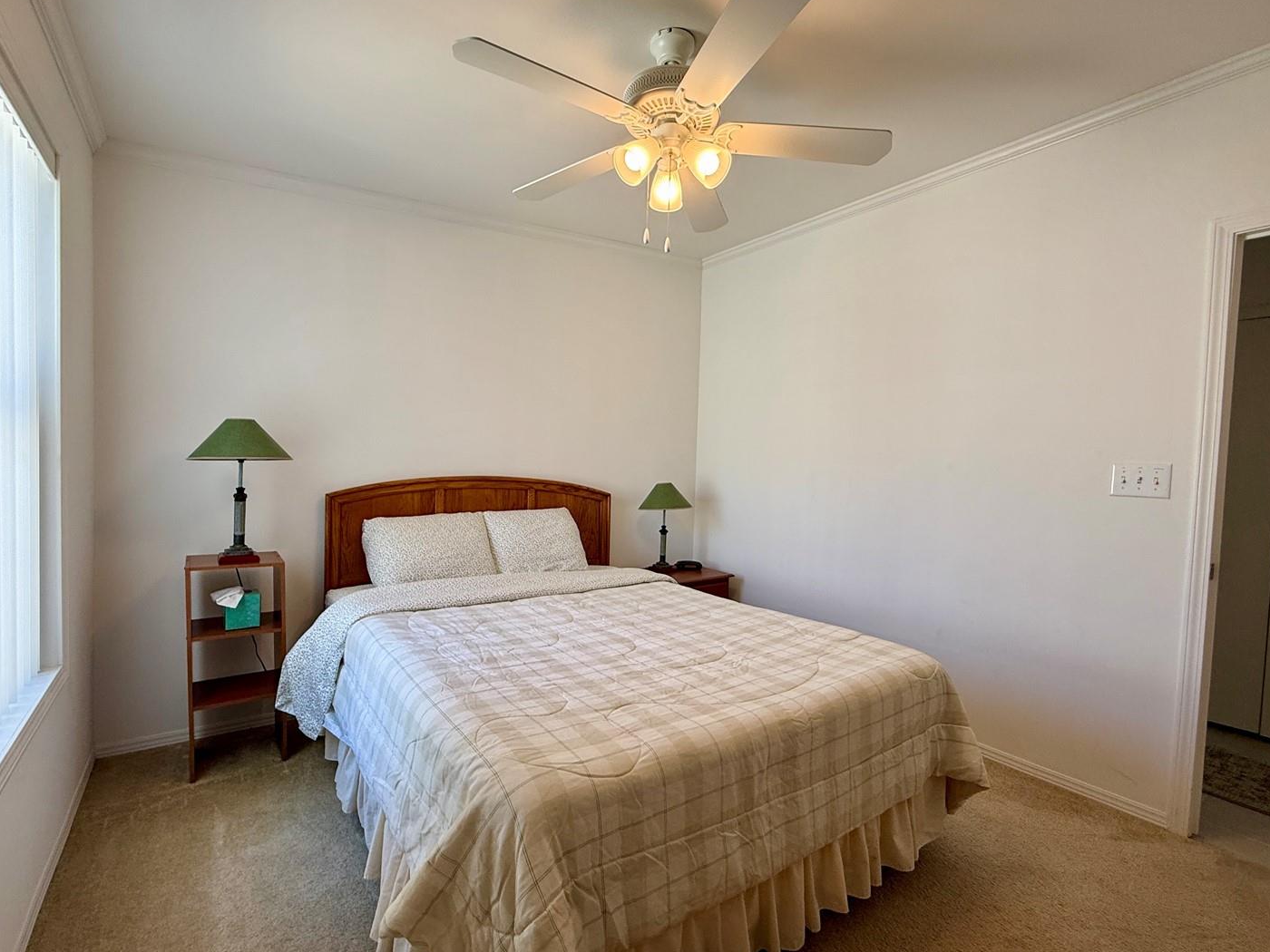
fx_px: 587
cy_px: 488
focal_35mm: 16
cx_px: 637
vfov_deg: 78.1
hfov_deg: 94.5
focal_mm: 2.22
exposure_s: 1/120
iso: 125
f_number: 2.2
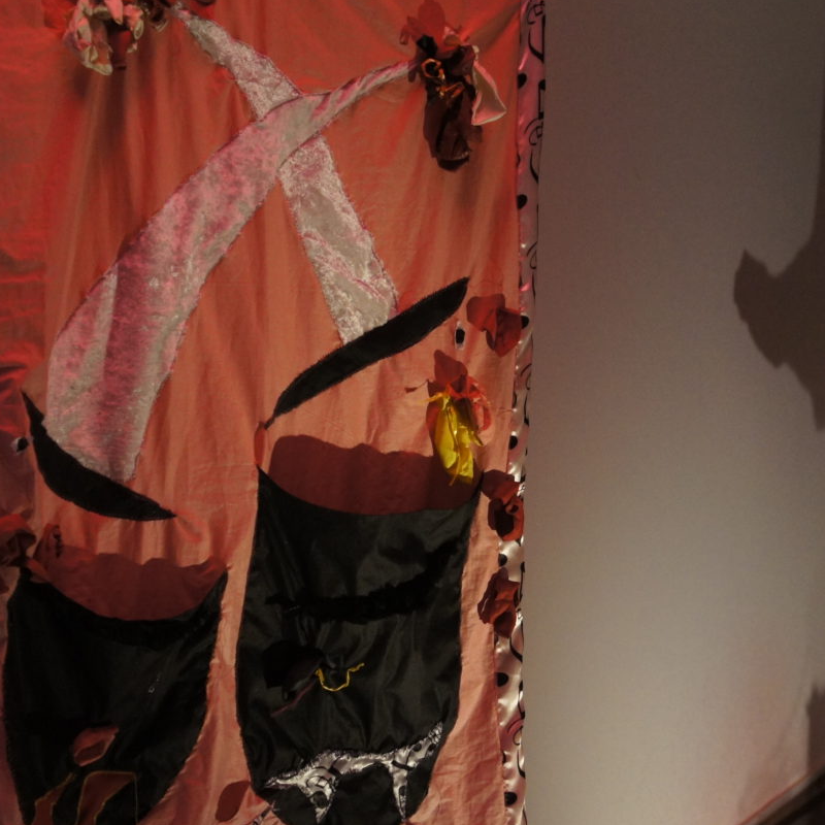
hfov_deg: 25.7
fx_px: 1804
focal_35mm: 67
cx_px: 478
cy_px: 513
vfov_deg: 25.7
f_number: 4
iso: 1600
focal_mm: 25
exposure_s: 1/200
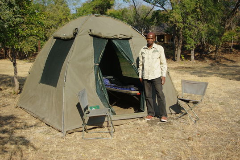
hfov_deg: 46.4
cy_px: 80
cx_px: 120
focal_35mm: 42
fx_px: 280
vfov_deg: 31.9
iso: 200
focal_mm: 28.13
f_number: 4
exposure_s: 1/1500
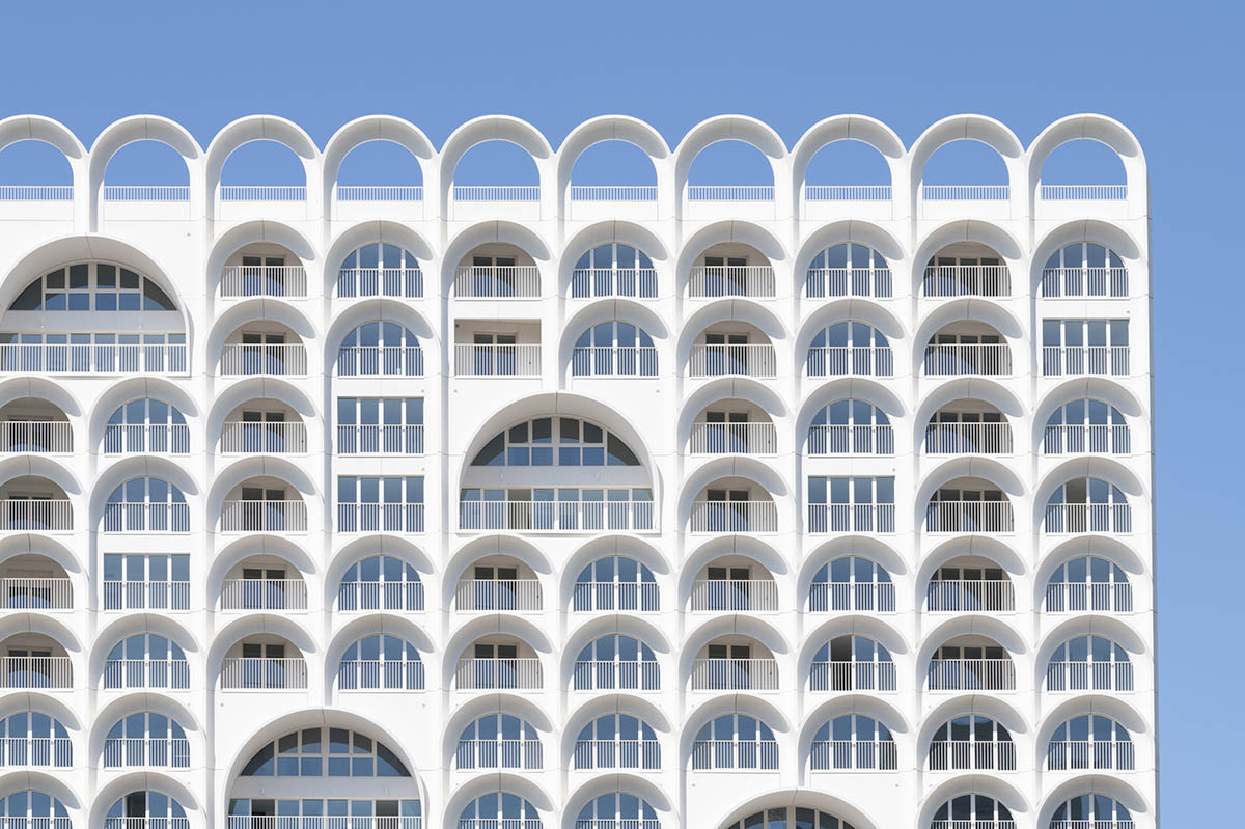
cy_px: 414
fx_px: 3630
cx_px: 622
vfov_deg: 13.0
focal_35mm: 105
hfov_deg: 19.5
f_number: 16
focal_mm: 105
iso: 500
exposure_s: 1/320
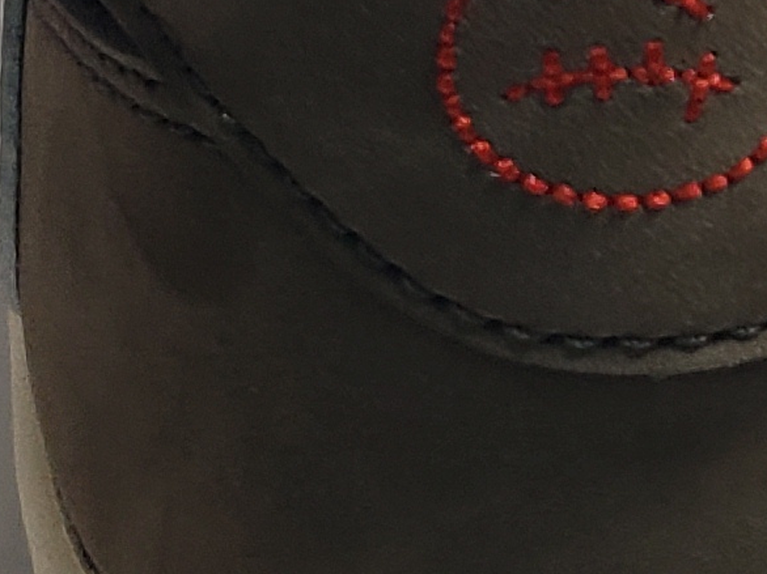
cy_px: 271
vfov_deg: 8.3
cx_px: 1260
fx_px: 3965
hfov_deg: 10.5
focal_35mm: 179
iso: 50
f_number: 1.5
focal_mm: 4.3
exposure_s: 1/380
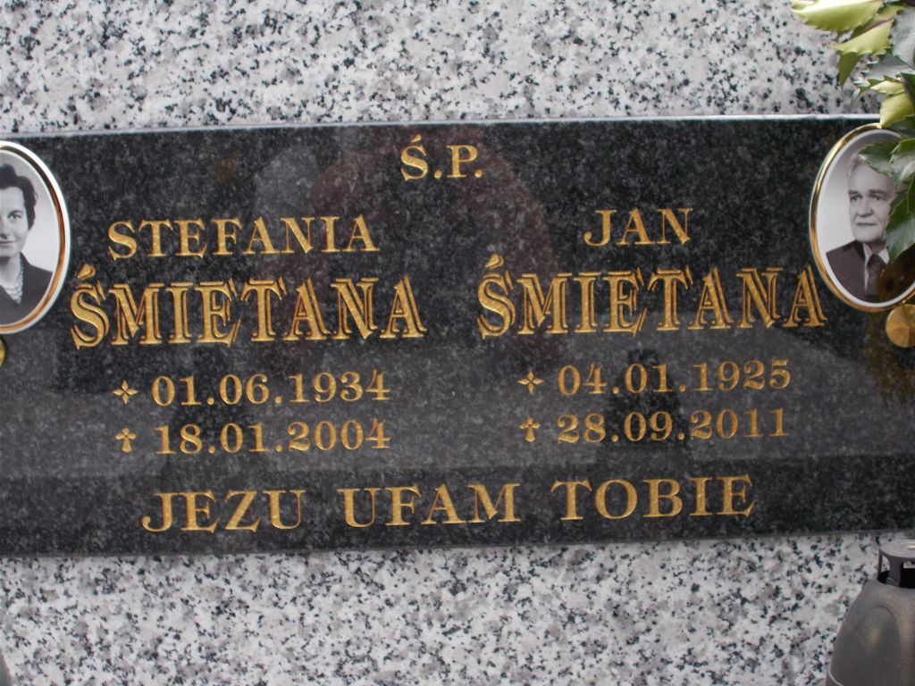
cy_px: 343
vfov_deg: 29.1
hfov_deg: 38.2
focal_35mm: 50
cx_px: 458
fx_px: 1322
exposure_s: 1/50
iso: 80
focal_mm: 9
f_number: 4.5
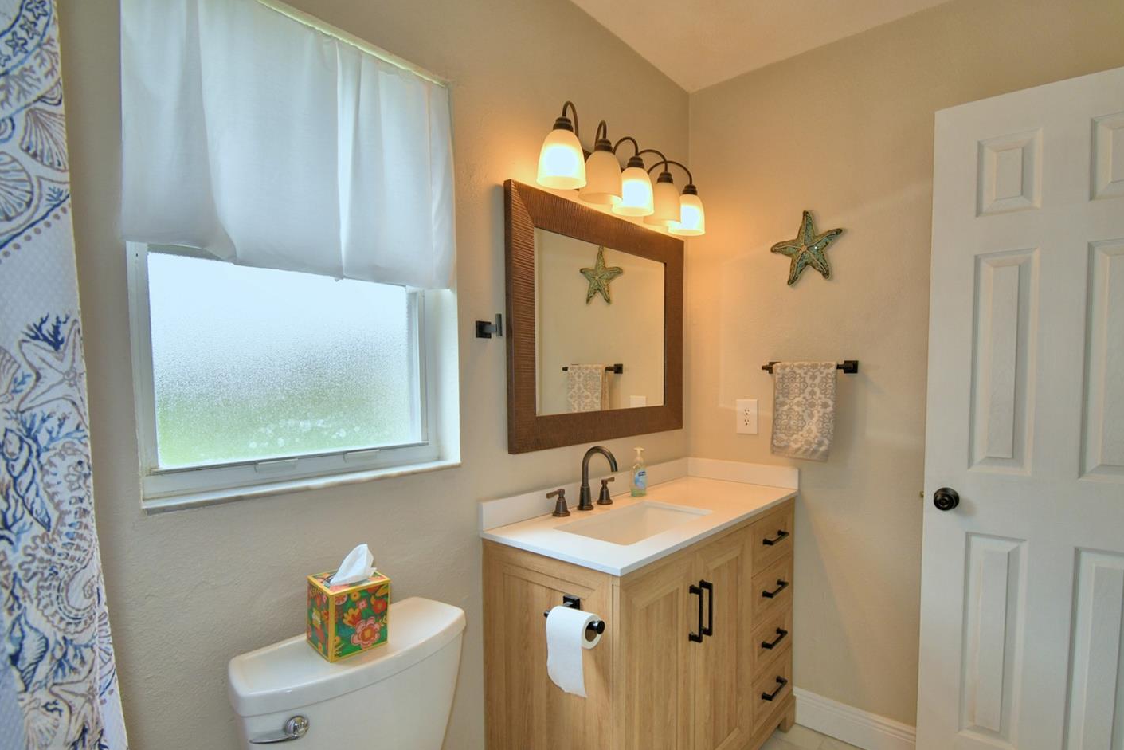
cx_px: 623
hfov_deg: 92.9
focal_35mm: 17
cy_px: 411
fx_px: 531
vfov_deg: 70.3
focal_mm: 10
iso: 100
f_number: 4.5
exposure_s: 1/100
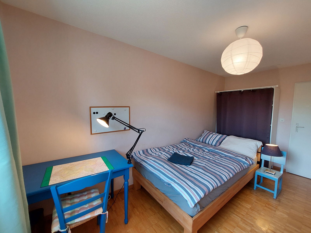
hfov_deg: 106.2
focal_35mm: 13
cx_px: 156
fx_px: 117
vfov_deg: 89.9
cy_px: 116
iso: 80
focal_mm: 1.74
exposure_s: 1/50
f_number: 2.2
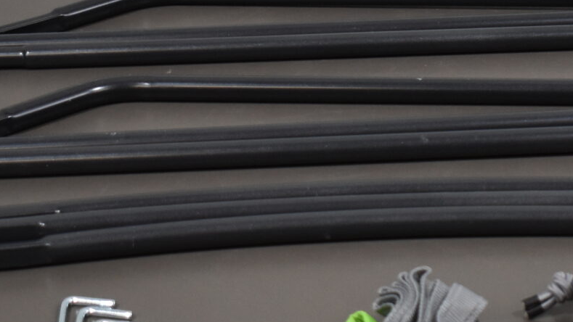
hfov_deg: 15.5
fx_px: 2092
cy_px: 76
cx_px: 452
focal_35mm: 138
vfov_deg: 8.8
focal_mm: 27
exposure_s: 1/250
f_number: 4
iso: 800
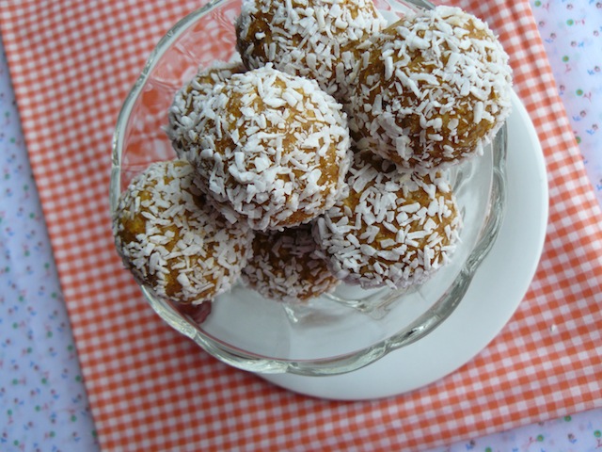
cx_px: 301
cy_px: 226
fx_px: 626
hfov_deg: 51.4
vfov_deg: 39.7
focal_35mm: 36
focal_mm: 6
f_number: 2.8
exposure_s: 1/200
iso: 100
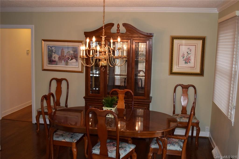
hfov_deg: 47.9
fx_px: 269
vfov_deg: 33.0
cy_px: 80
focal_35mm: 40
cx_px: 120
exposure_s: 1/100
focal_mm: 27
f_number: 5
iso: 800
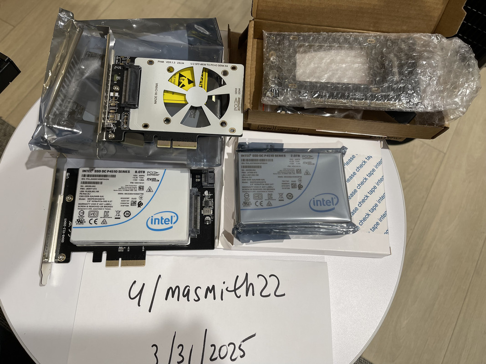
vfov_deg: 54.9
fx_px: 351
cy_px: 182
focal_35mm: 25
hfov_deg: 69.4
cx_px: 243
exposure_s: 1/60
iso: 80
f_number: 1.6
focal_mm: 5.1
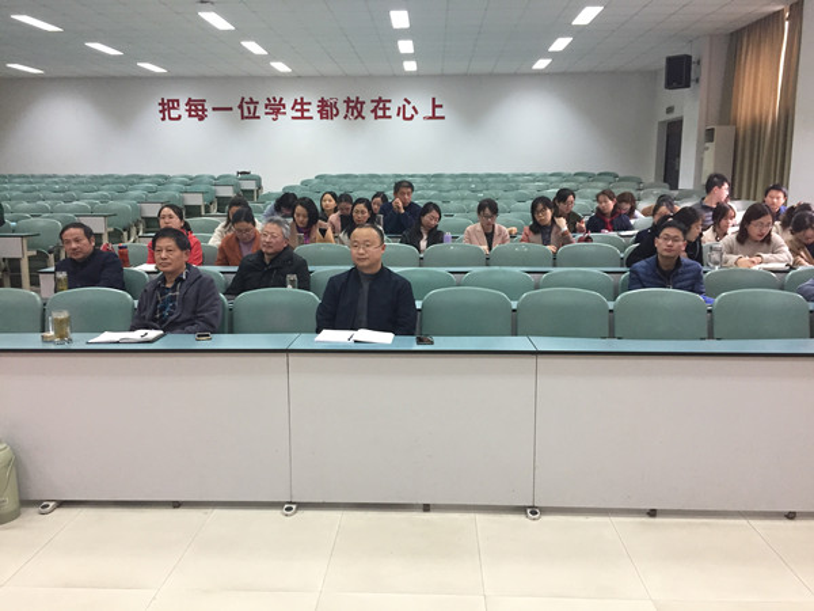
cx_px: 407
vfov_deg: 48.2
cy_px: 306
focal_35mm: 29
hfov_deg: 61.7
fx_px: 682
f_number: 2.2
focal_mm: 4.15
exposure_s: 1/33
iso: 160
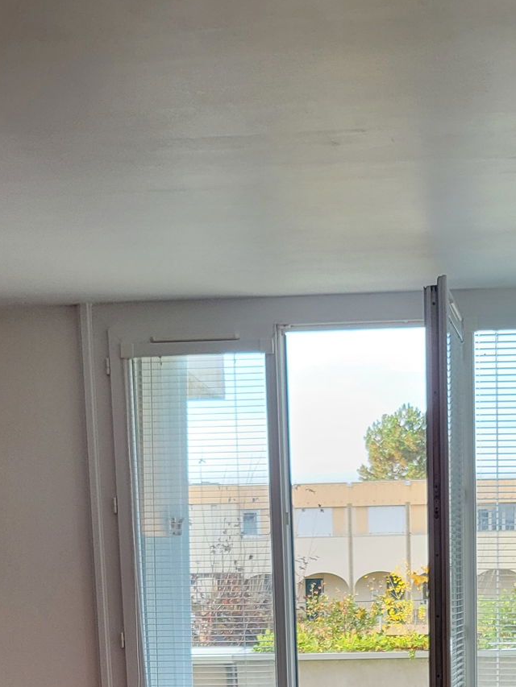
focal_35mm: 65
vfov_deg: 26.1
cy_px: 855
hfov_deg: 22.5
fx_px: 1292
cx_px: 343
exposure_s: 1/117
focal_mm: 4.25
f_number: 1.8
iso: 50
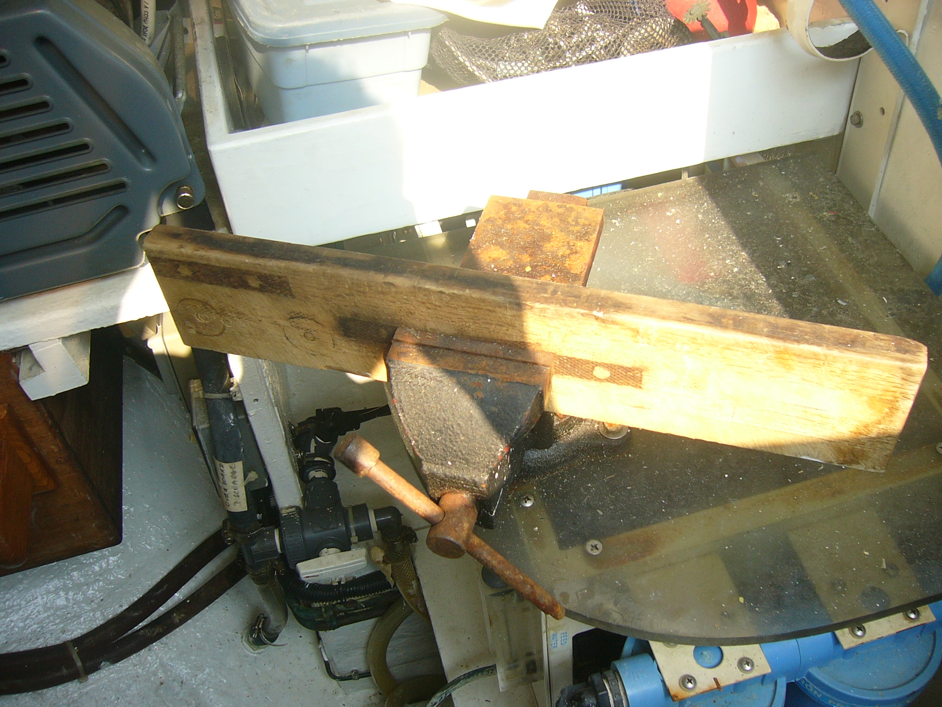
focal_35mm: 35
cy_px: 354
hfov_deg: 52.6
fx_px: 952
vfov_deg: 40.7
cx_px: 471
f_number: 2.8
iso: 50
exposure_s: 1/160
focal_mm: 5.8
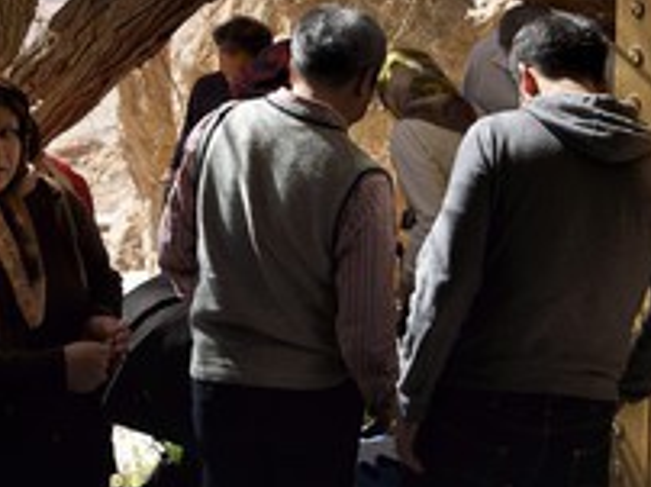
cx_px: 519
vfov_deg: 19.2
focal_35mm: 76
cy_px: 119
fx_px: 1428
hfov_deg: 25.3
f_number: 7.1
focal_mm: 38
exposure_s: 1/160
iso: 100
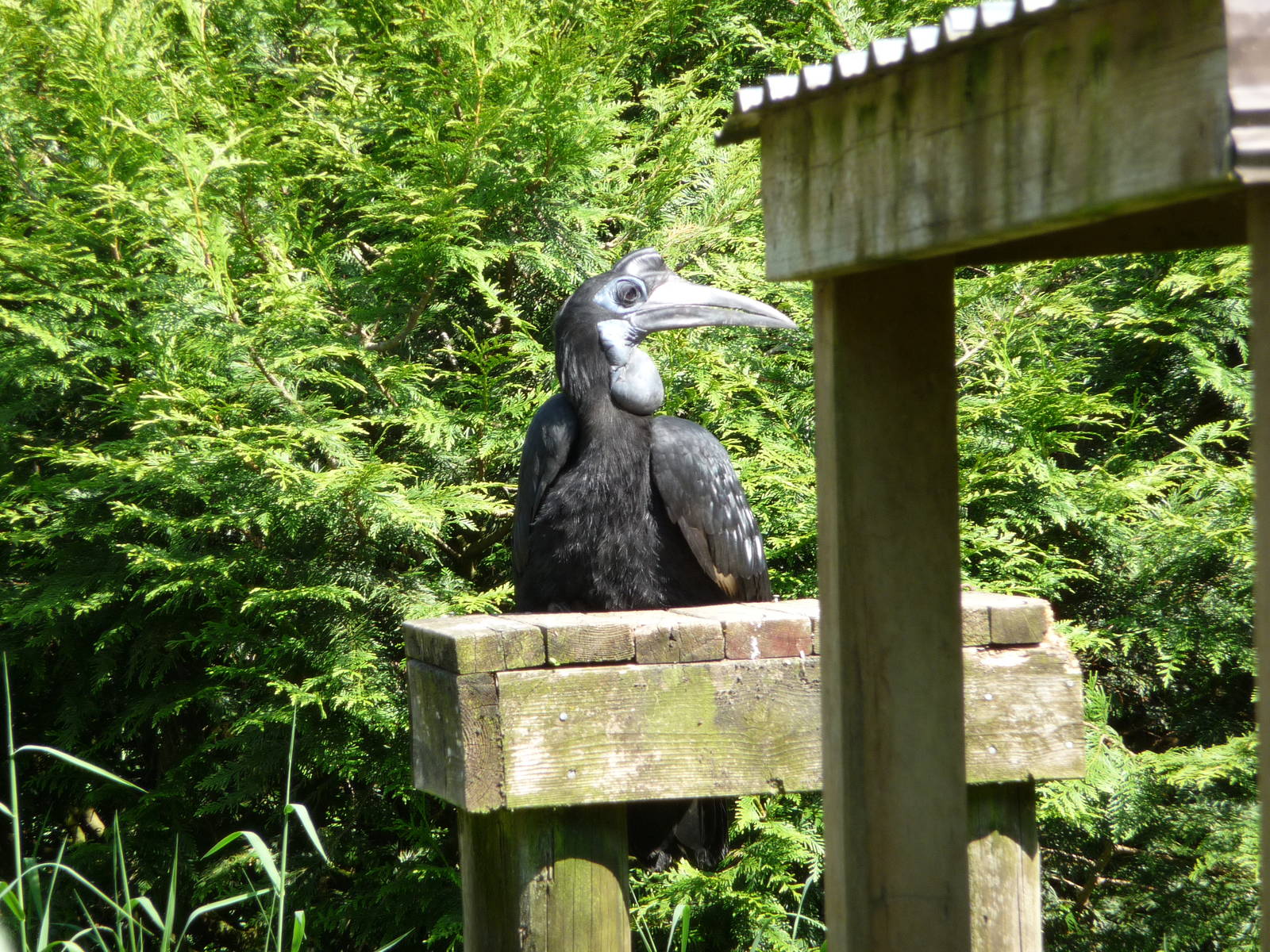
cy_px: 476
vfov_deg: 5.6
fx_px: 9686
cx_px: 635
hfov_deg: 7.5
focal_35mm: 264
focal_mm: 45.4
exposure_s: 1/125
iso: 125
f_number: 4.9
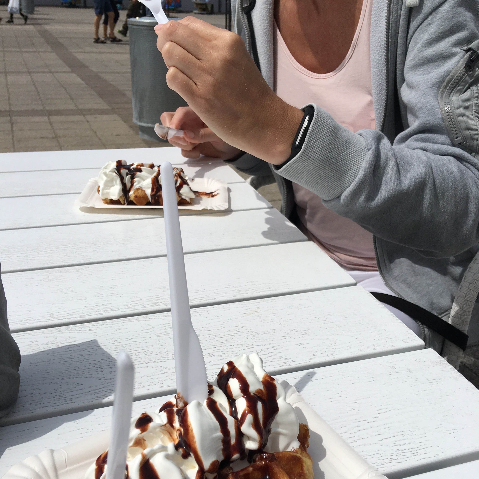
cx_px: 234
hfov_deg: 47.2
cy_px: 297
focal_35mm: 35
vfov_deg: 46.8
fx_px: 548
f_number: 2.2
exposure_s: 1/4049
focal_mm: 4.15
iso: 25
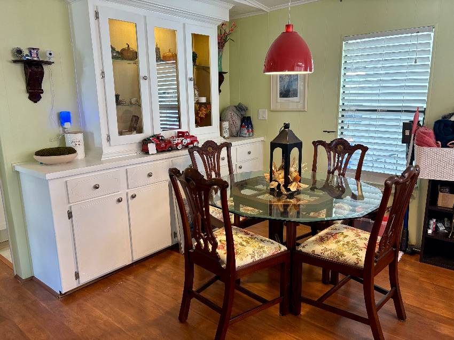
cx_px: 227
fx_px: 341
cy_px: 170
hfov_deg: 67.3
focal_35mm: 26
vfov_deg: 53.0
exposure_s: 1/120
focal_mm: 5.96
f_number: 1.6
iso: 250
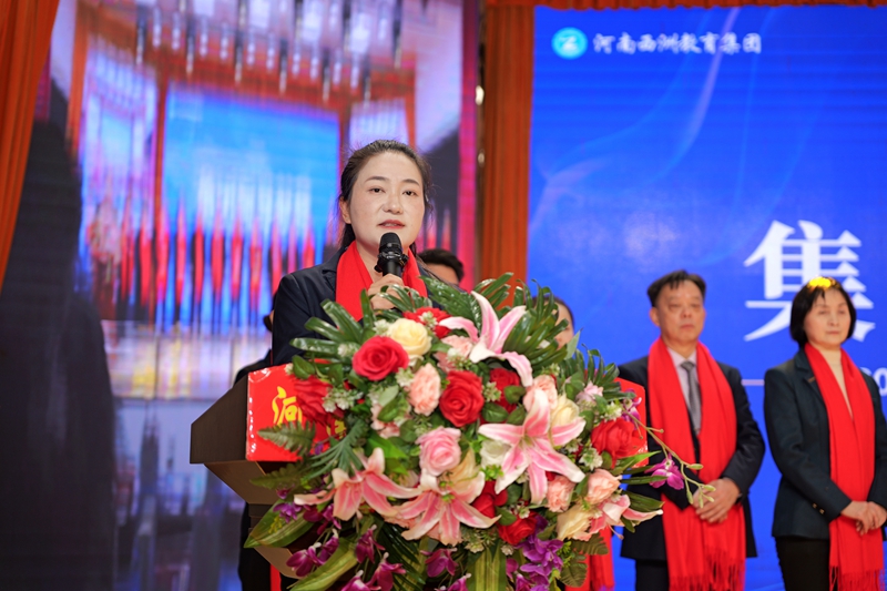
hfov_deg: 32.9
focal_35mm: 61
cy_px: 296
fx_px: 1503
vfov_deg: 22.3
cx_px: 444
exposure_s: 1/160
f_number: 2.8
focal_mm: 61
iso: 200
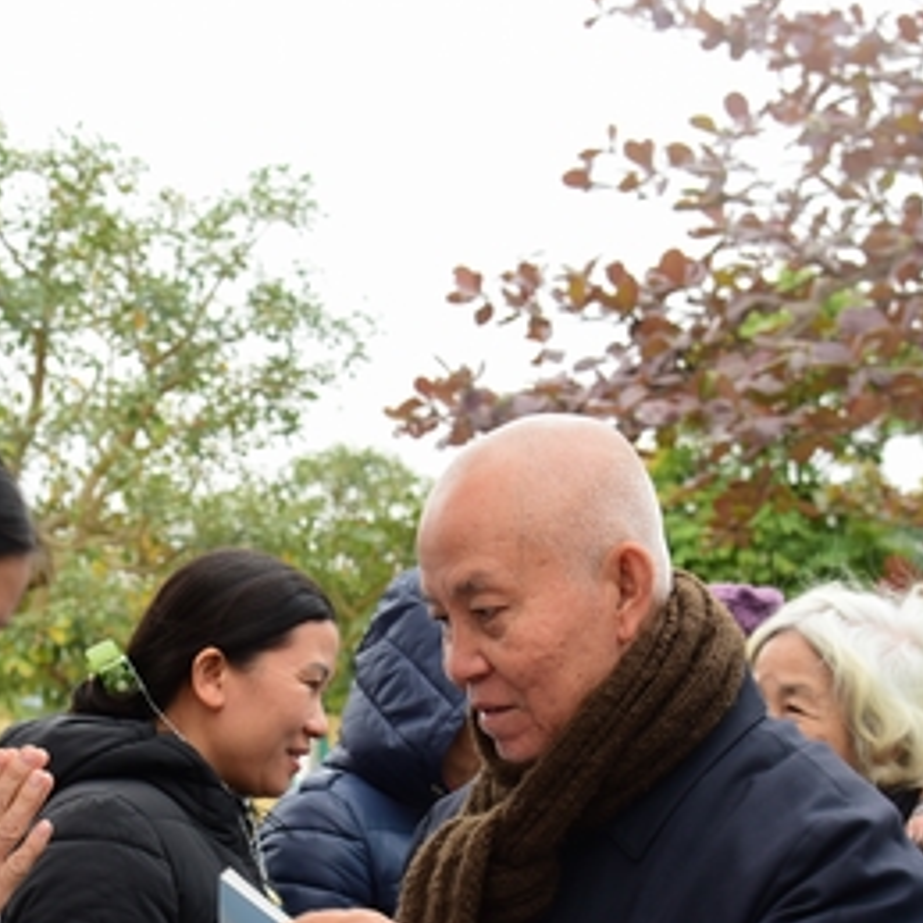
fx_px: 2444
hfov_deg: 21.2
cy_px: 723
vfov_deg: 21.2
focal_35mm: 81
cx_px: 225
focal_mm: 38
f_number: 6.3
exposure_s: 1/100
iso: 320
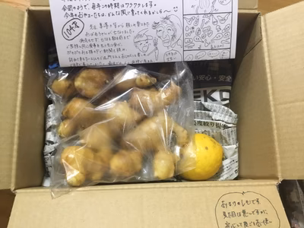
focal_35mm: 31
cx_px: 152
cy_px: 114
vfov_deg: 45.4
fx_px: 272
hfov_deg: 58.4
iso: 250
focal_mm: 3.3
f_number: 2.4
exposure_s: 1/15
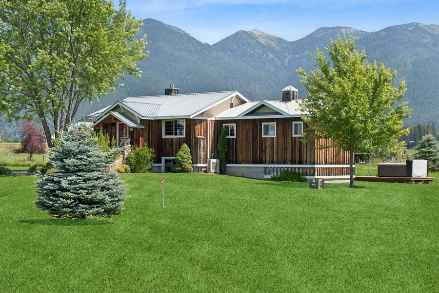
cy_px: 146
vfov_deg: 20.3
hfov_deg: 30.1
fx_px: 817
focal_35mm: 67
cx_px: 220
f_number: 6.3
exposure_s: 1/320
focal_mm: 45
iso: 100
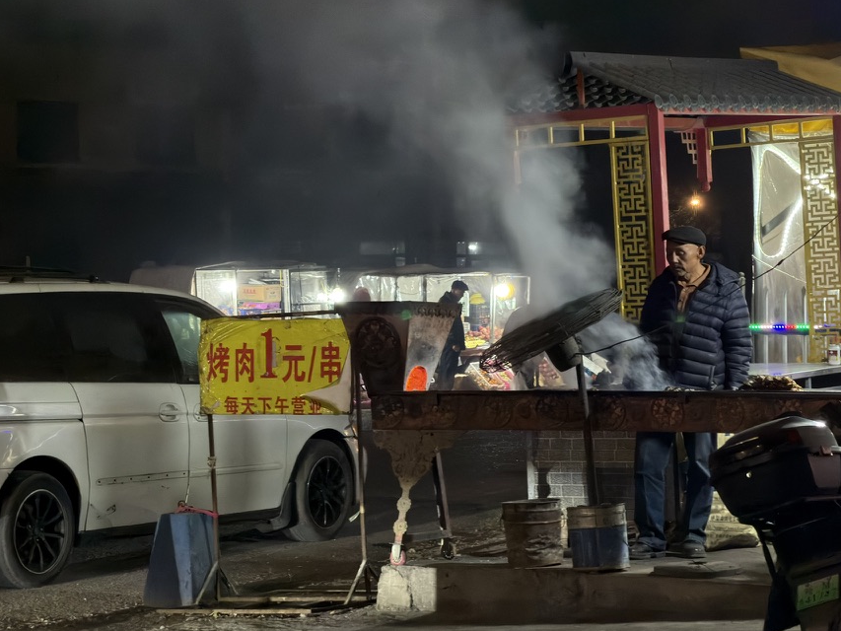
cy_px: 311
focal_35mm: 120
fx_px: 2916
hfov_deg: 16.4
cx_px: 416
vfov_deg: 12.4
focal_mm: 16.89
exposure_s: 1/25
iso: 1250
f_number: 2.8
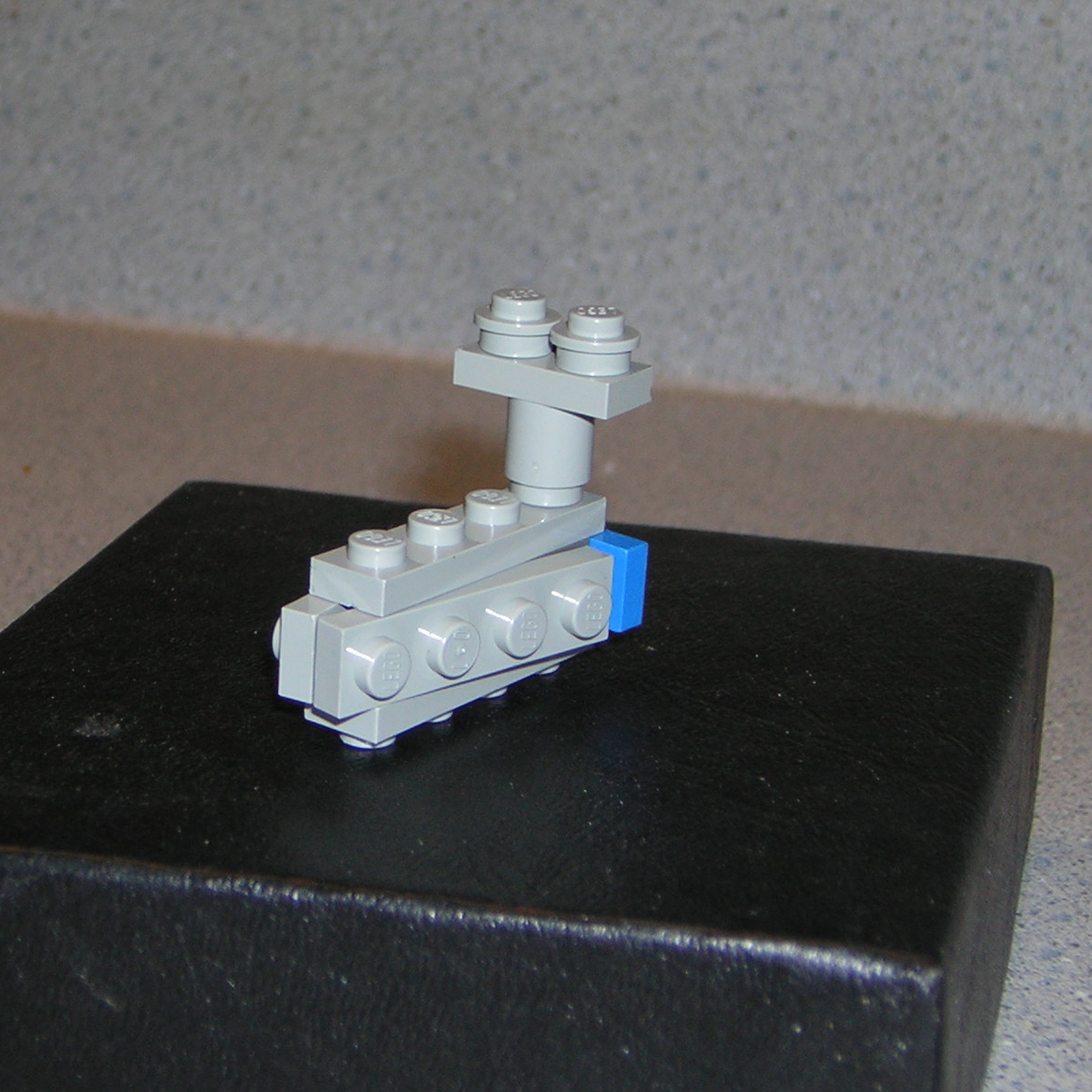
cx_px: 416
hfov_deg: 19.7
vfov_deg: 19.7
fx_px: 3141
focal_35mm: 88
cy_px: 549
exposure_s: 1/60.1
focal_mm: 9.6
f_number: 3.8
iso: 50
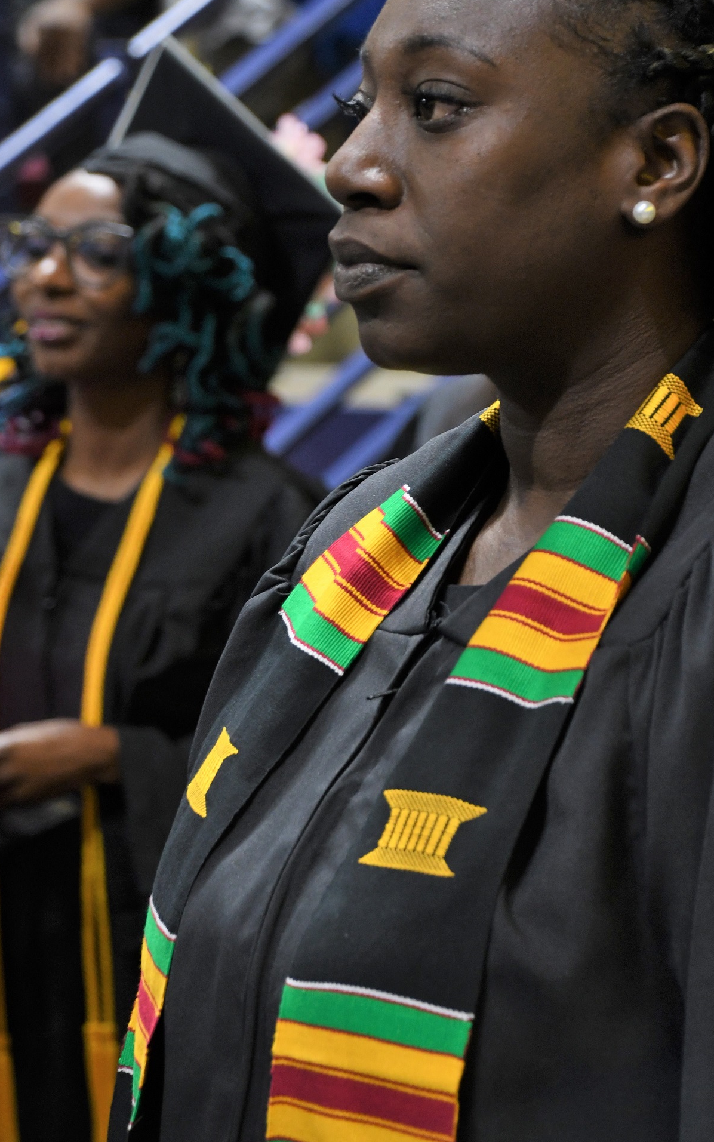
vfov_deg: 12.9
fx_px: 5043
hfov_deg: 8.1
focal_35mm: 162
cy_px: 425
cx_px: 460
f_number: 5.3
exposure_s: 1/80
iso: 1250
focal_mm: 80
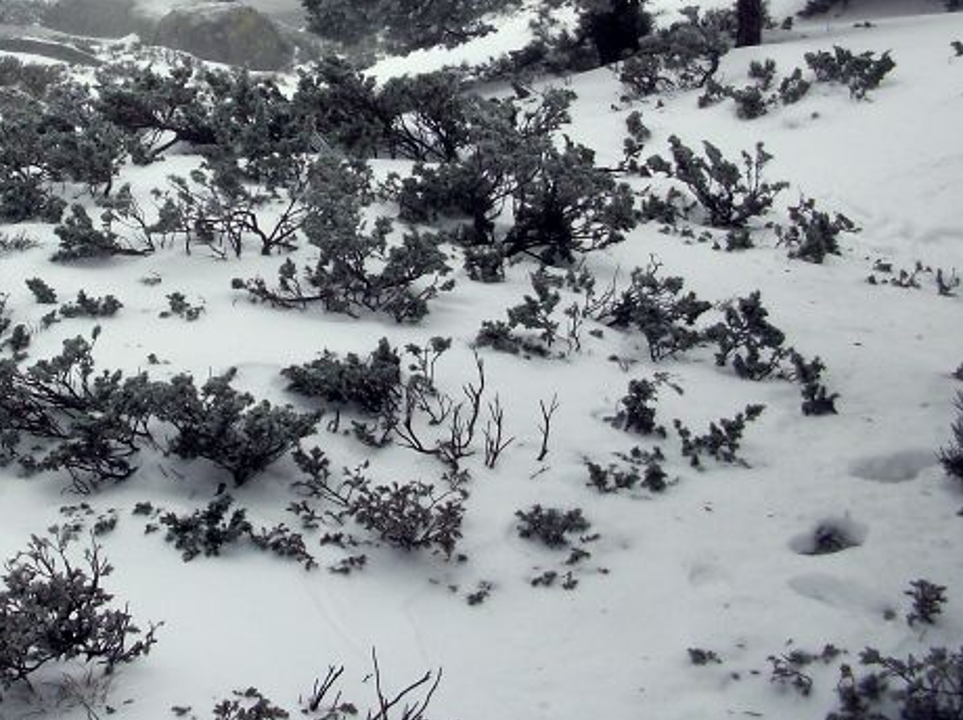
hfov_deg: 28.2
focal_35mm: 67
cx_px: 144
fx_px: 1862
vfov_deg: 21.6
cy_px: 152
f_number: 3.1
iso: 80
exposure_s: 1/800
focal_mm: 6.3
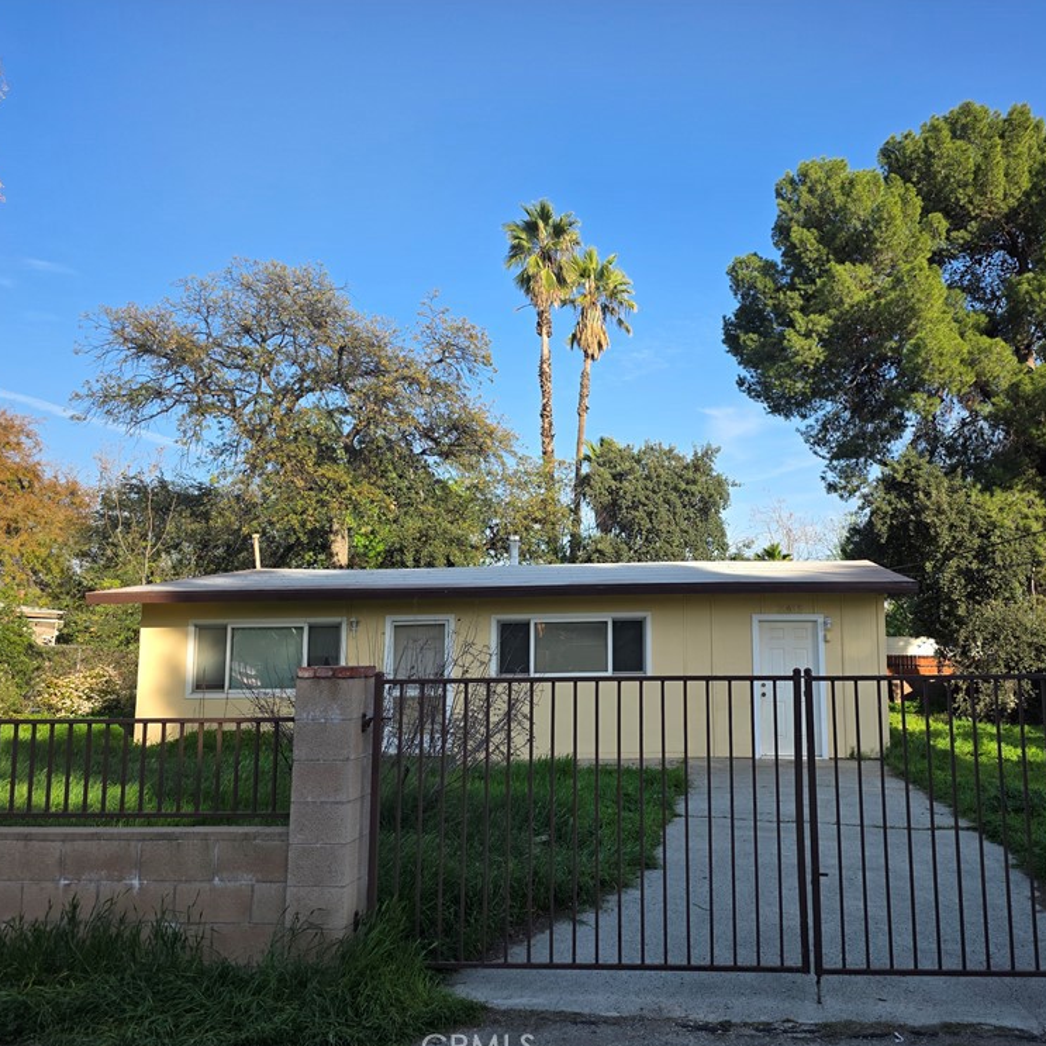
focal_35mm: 28
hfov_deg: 56.6
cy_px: 527
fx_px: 957
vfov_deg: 57.3
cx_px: 659
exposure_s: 1/2643
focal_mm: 6.3
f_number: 1.7
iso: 80
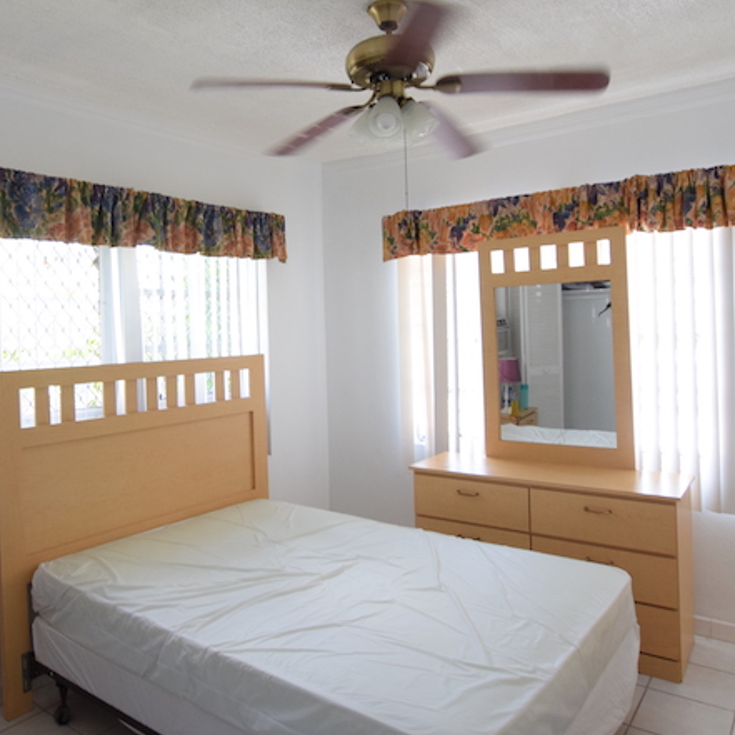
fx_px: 625
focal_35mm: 26
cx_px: 300
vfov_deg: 60.8
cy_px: 328
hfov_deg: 60.5
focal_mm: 10
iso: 720
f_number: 4
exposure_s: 1/60
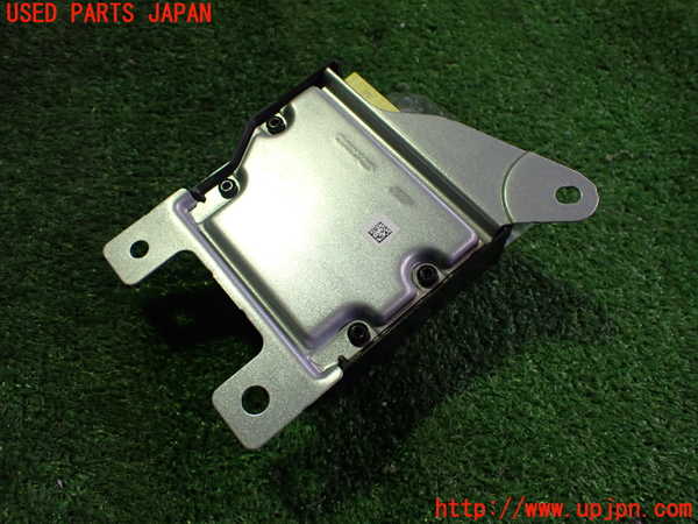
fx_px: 605
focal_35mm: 30
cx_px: 349
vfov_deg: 46.8
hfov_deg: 60.0
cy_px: 262
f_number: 2.3
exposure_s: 1/125
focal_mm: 5.4
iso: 500
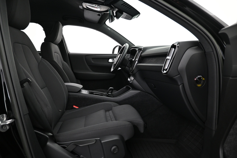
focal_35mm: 24
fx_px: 158
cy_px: 79
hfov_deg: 73.7
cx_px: 118
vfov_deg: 53.1
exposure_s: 1/25
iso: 1600
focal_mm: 16
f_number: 3.5
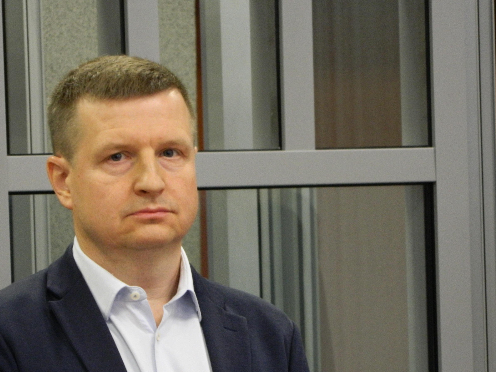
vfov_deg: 4.1
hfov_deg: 5.5
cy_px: 186
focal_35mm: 362
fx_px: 5187
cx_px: 229
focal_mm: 59.7
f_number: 5.6
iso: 400
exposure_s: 1/15
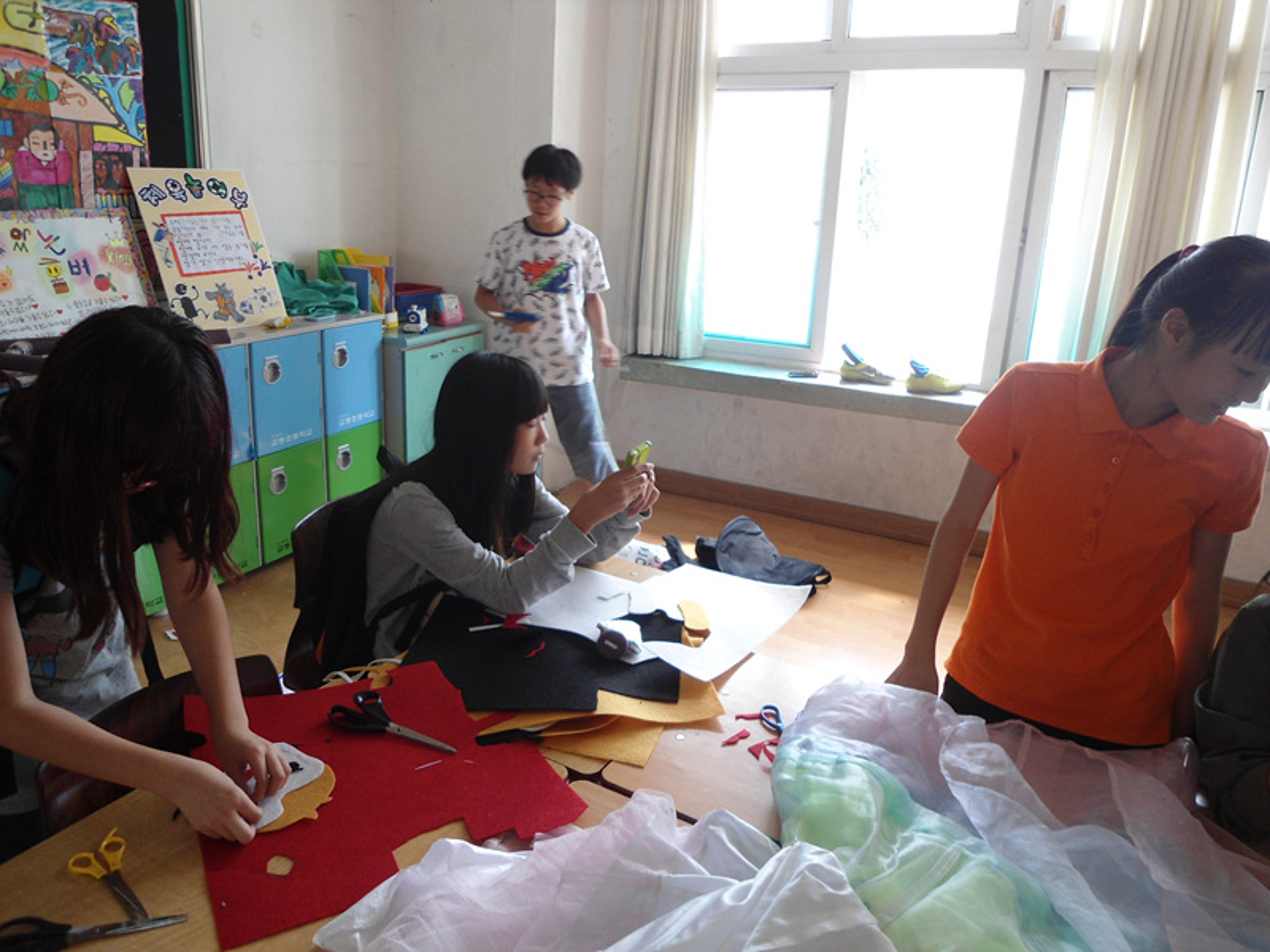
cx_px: 635
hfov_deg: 67.3
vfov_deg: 53.1
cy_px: 476
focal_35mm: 26
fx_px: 954
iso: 100
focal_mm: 4.7
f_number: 2.8
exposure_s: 1/30
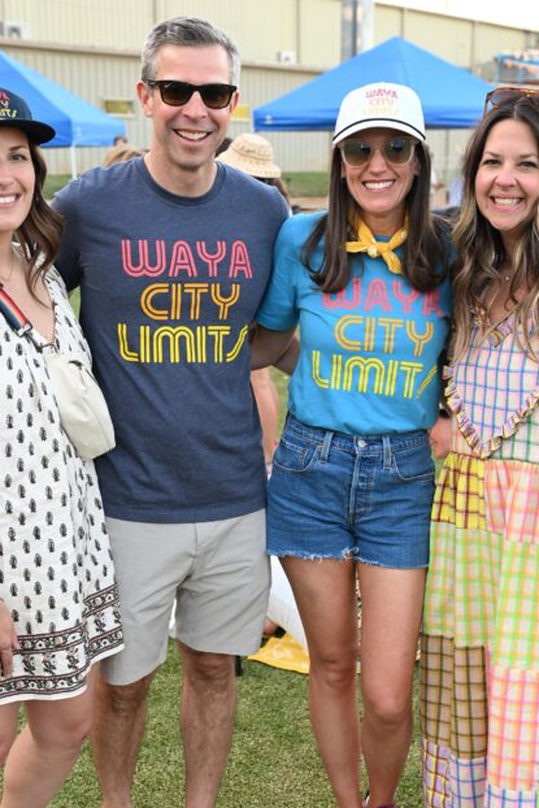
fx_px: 1257
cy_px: 452
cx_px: 266
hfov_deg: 24.2
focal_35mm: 56
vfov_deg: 35.6
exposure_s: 1/125
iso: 250
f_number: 4
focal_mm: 34
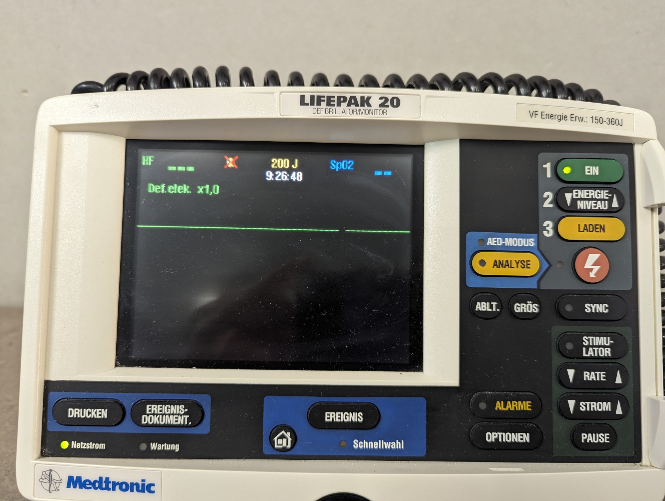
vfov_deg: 56.9
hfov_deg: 71.5
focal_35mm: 24
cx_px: 332
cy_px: 250
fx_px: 462
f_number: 1.85
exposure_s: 1/25
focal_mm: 6.81
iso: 133
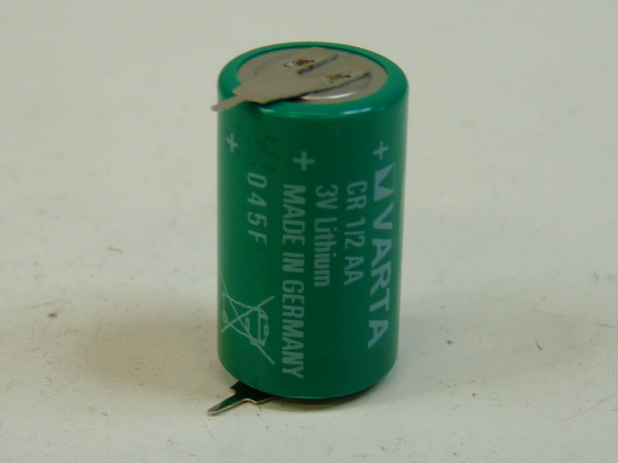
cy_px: 232
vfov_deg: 12.9
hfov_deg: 17.1
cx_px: 309
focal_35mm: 115
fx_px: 2053
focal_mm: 11.5
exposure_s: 1/40
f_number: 3.4
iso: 100
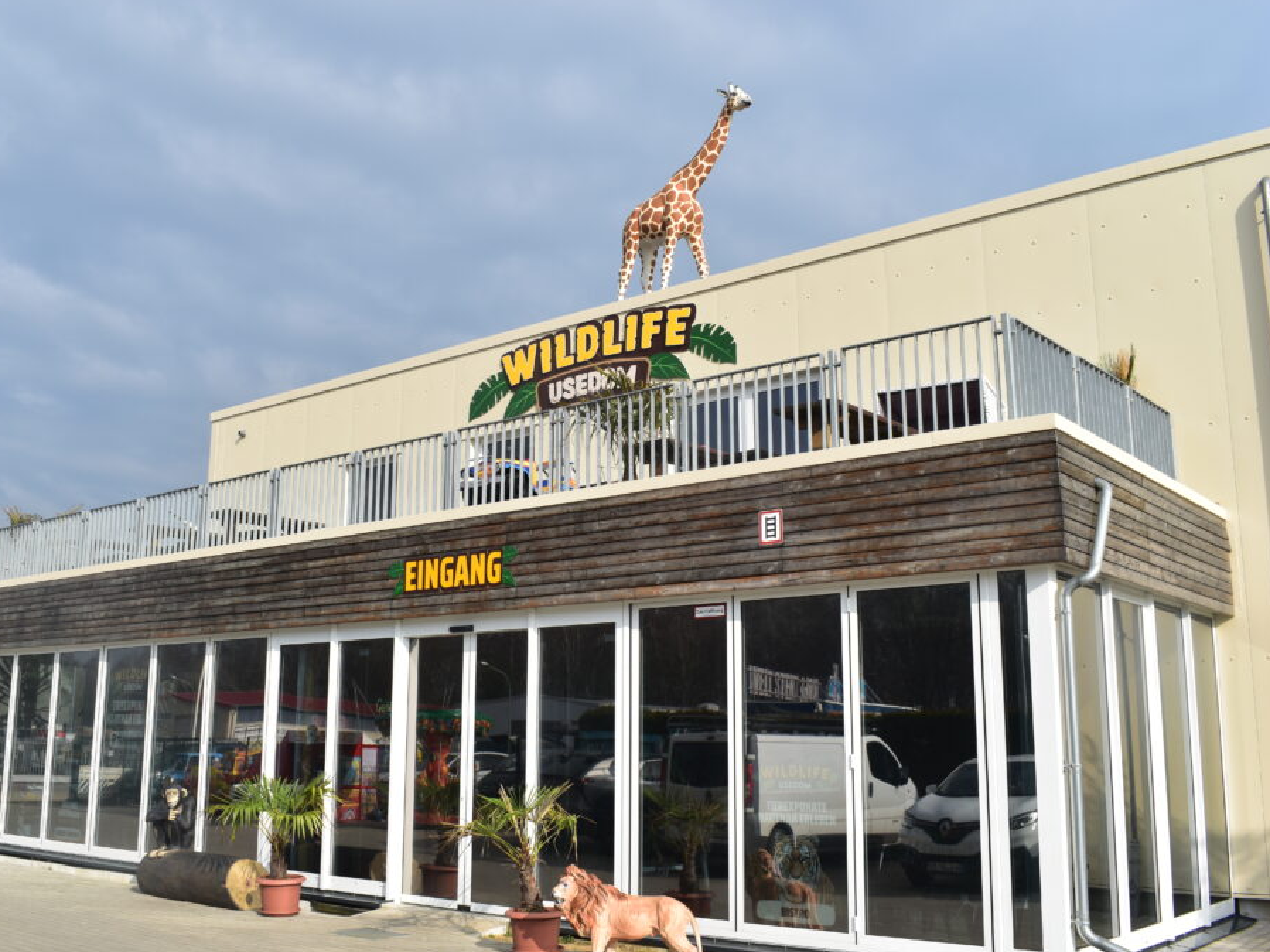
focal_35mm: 35
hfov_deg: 53.1
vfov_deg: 41.2
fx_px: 1267
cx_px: 552
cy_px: 477
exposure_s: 1/200
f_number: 10
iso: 100
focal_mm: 21
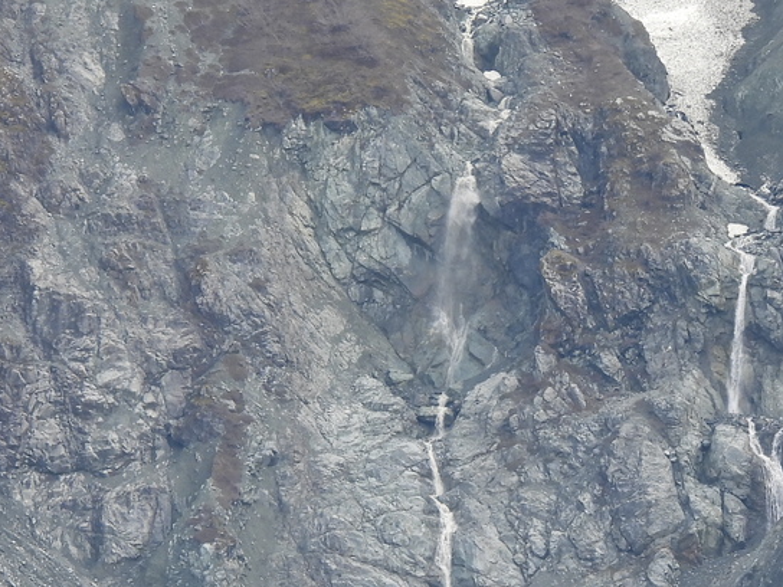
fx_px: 18639
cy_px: 342
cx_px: 550
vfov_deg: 1.8
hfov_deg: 2.4
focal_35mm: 824
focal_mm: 62.5
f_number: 5
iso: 100
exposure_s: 1/250
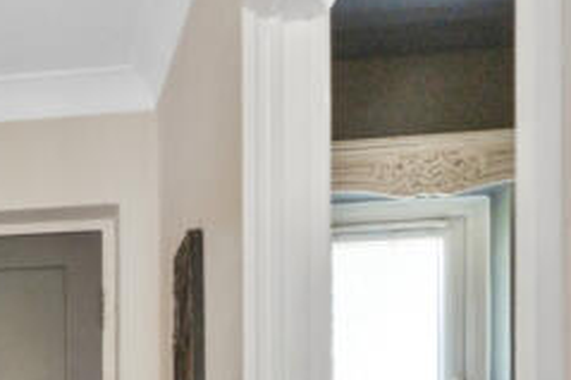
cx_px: -186
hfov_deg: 27.4
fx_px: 951
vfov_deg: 19.9
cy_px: 553
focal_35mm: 60
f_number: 16
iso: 250
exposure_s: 2.5
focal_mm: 14
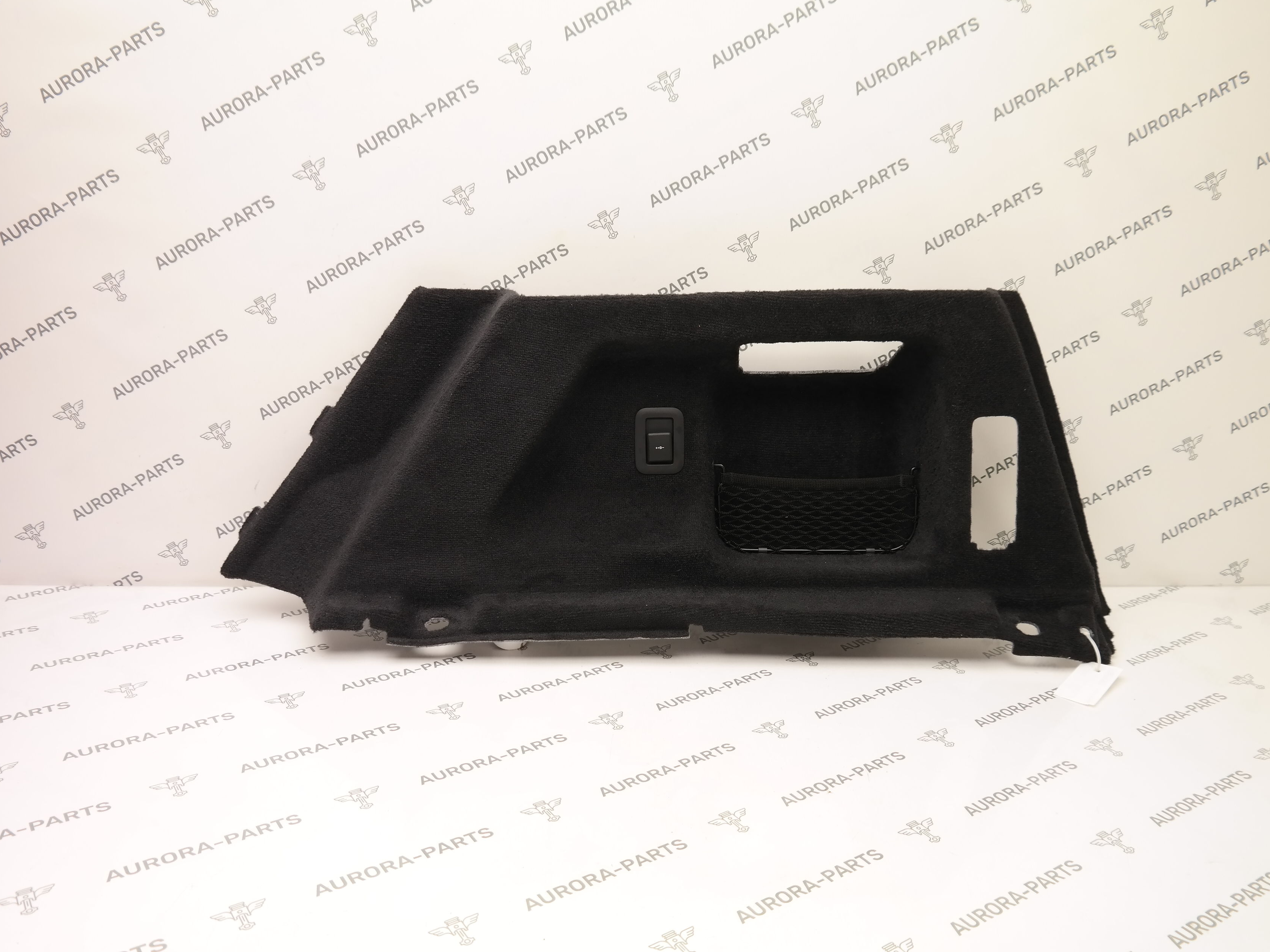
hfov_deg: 59.9
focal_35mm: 30
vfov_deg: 46.8
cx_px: 681
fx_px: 1101
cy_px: 484
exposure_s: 1/80
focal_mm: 18
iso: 200
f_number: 3.5
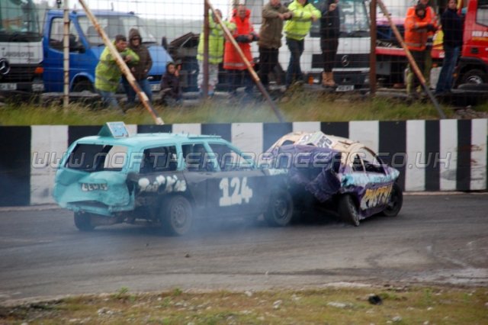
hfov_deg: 10.2
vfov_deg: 6.8
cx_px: 244
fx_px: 2743
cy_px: 162
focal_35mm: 202
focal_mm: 135
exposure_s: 1/200
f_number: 6
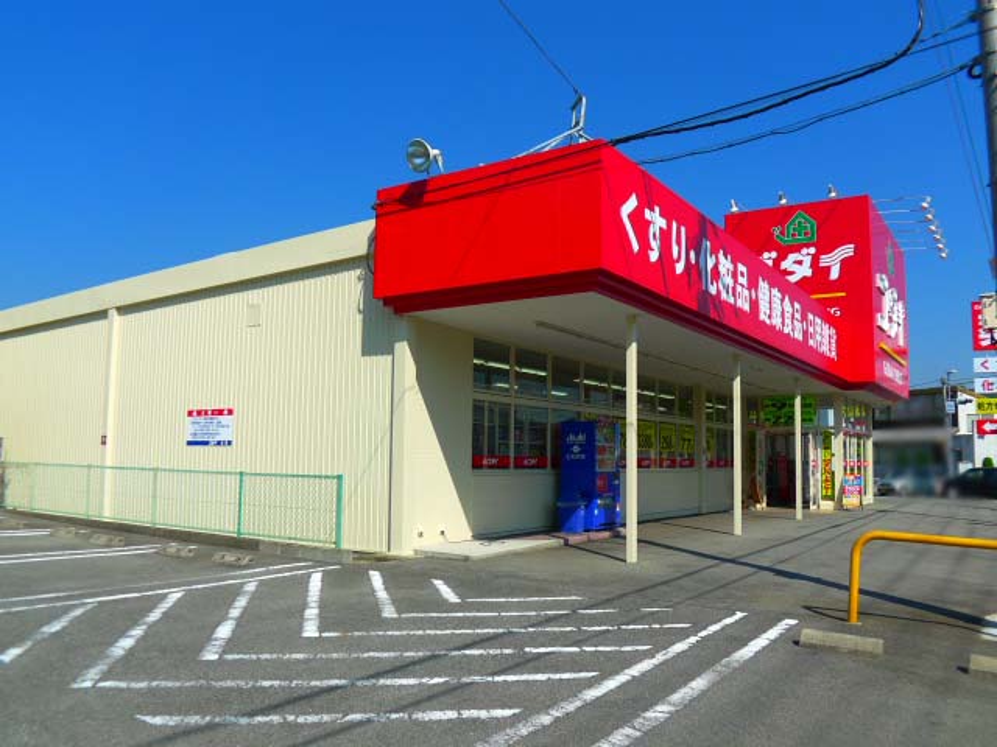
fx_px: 1066
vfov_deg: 38.7
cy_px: 374
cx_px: 498
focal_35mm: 37
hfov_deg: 50.1
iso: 80
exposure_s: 1/800
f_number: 4
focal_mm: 7.9
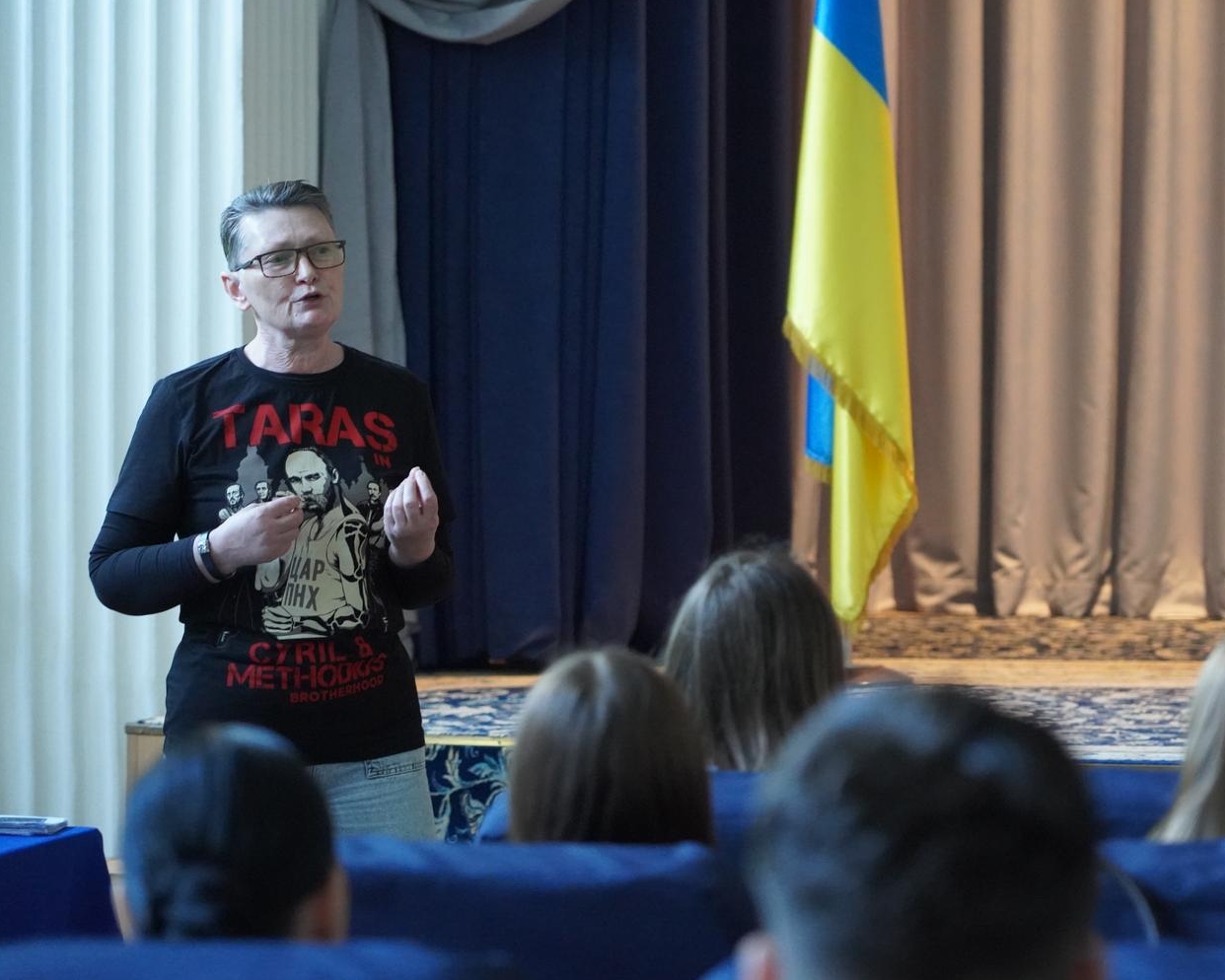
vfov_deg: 13.0
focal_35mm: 119
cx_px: 701
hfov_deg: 16.2
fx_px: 4315
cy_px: 489
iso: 10000
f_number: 4
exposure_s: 1/160
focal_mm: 105
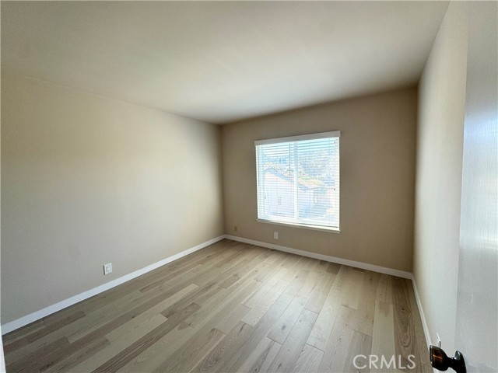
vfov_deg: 85.7
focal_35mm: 14
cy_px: 186
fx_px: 201
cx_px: 249
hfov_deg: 102.1
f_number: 2.2
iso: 50
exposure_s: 1/120
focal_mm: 2.22
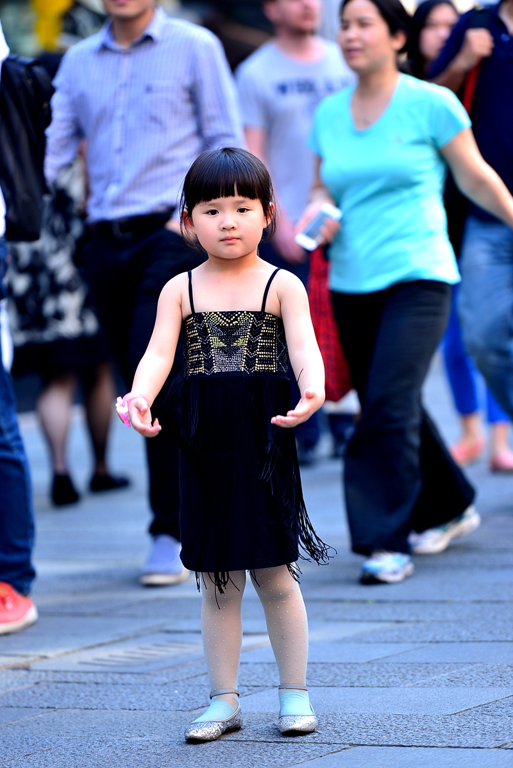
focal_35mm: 170
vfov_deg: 12.1
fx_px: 3629
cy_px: 384
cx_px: 256
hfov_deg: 8.1
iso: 250
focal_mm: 170
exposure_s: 1/400
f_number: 3.2
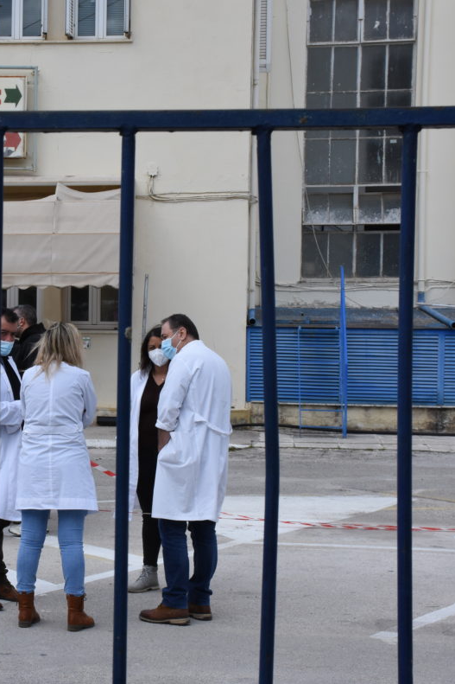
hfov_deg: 14.8
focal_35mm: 91
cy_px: 339
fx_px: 1726
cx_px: 24
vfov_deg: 22.4
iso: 640
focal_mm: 40
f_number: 14
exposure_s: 1/500
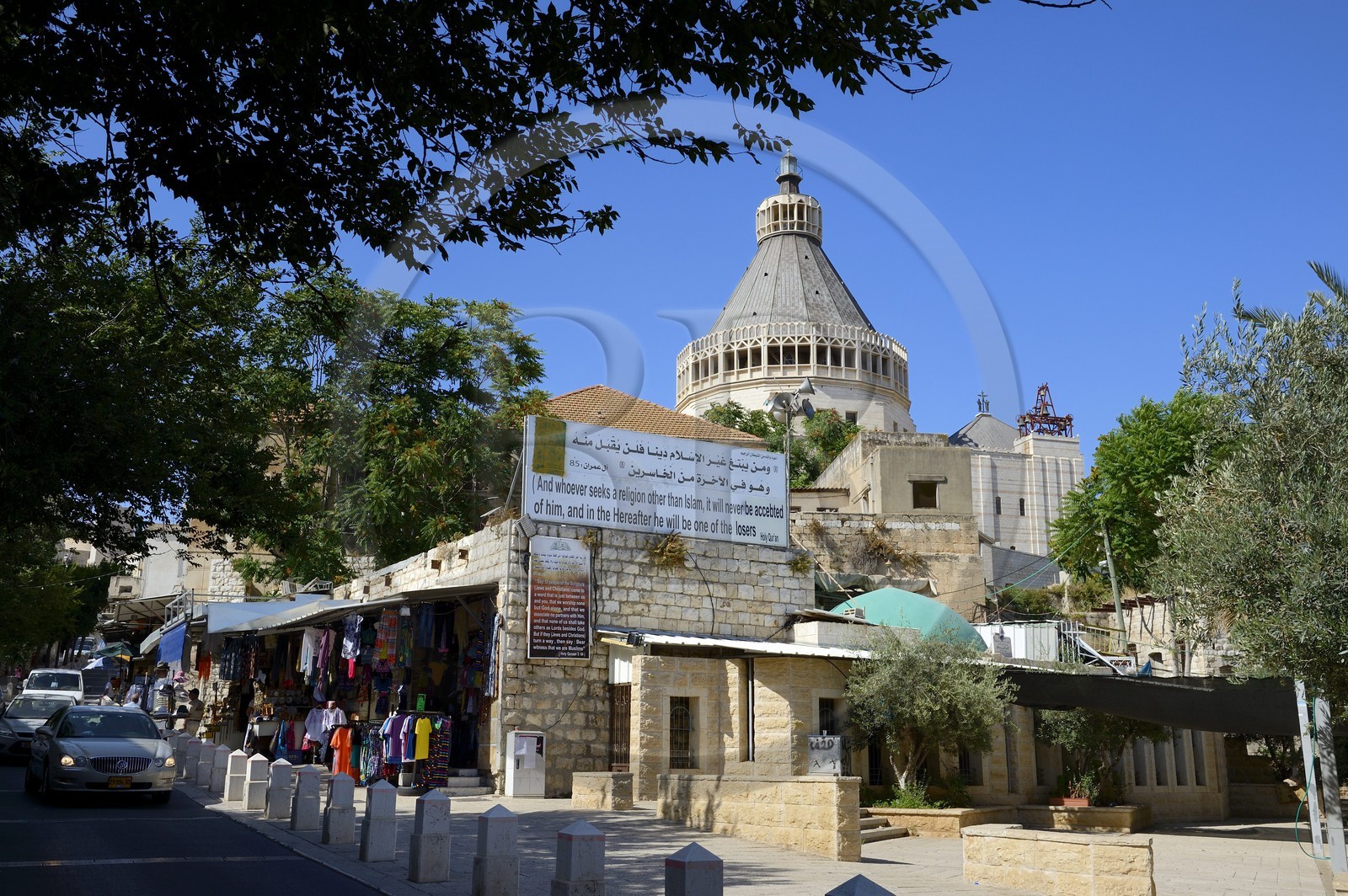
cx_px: 674
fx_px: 1309
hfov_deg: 54.5
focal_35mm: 35
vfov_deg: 37.8
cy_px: 448
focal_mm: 35
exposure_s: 1/400
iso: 200
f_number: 10
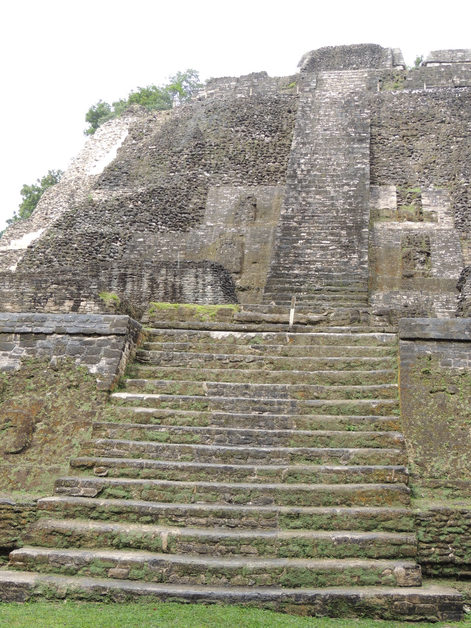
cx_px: 236
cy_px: 314
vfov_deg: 40.4
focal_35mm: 47
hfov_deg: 30.9
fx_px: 853
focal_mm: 8.3
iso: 125
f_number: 3.5
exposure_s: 1/250
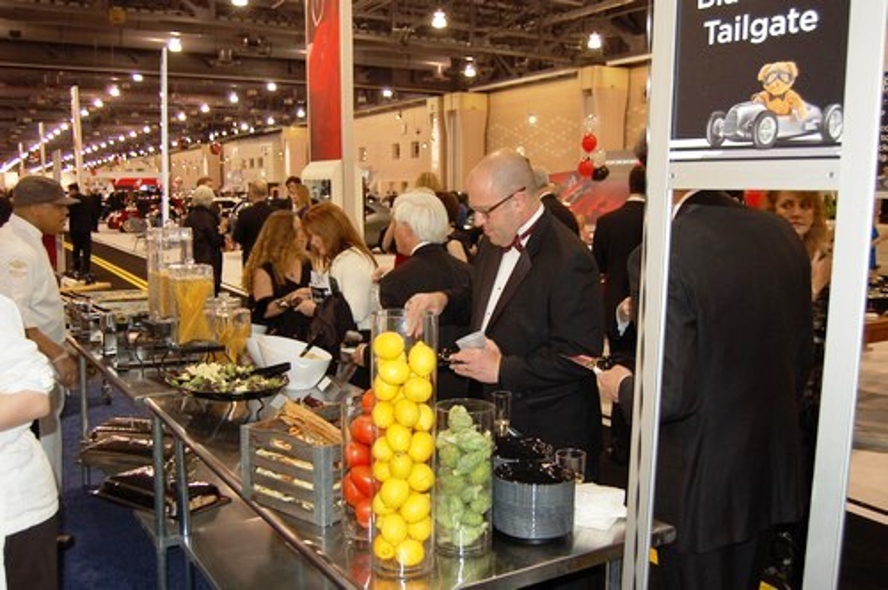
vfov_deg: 39.9
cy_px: 295
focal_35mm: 33
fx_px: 813
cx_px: 444
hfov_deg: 57.3
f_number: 3.8
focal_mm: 22
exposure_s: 1/60
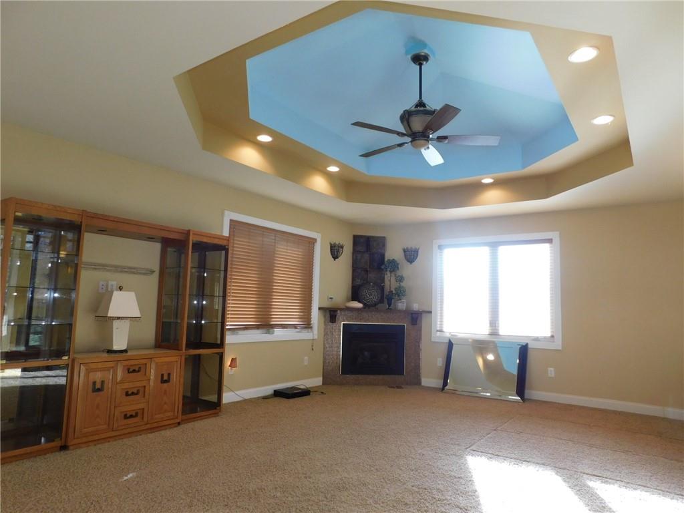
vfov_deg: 58.9
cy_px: 256
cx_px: 342
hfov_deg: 73.9
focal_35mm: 23
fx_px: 454
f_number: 3
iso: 200
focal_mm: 4
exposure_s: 1/30
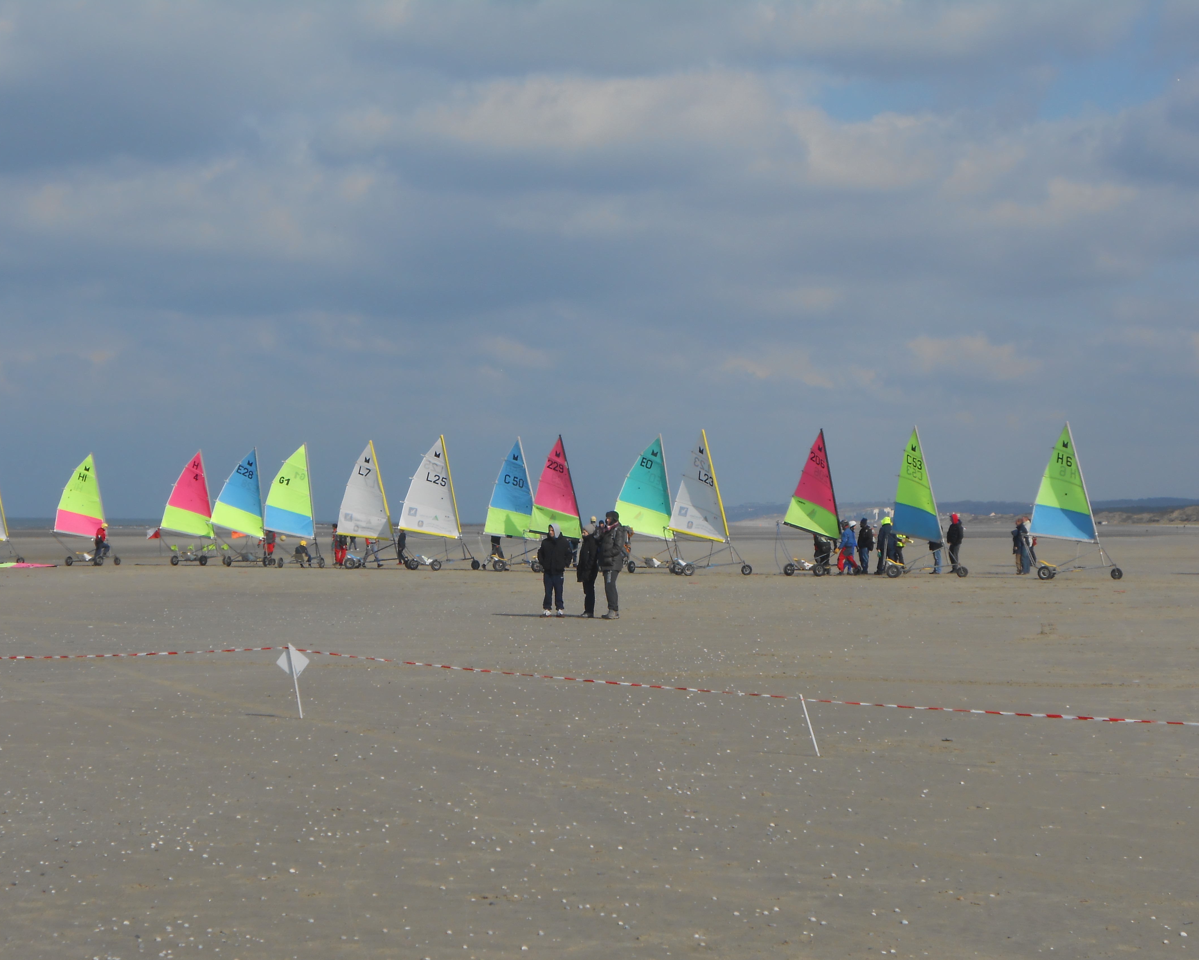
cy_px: 486
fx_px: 2697
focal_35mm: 76
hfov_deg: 25.1
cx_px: 555
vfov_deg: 20.2
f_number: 6
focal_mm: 12.8
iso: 80
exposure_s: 1/800
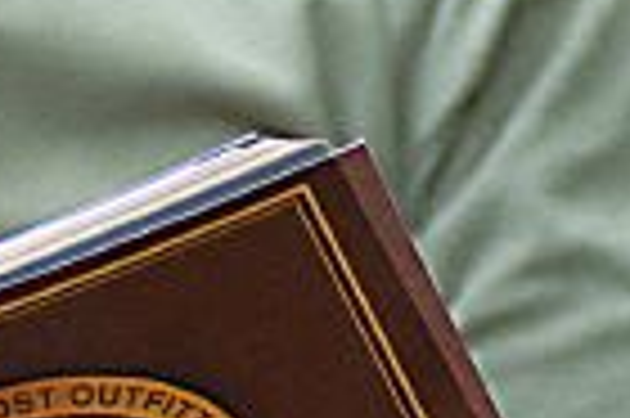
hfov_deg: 2.7
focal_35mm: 773
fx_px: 13512
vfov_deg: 1.8
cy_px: 47
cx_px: -284
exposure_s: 1/40
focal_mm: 90
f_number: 3
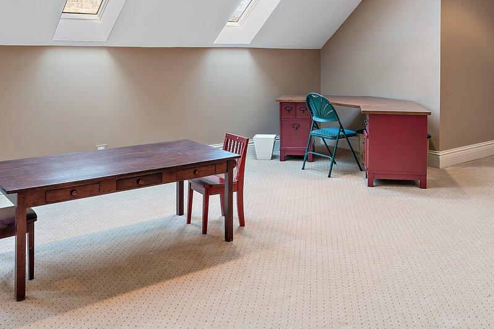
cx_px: 292
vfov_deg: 34.9
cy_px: 38
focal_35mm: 36
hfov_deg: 52.8
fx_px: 494
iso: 320
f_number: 9
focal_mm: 14
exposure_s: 1.3
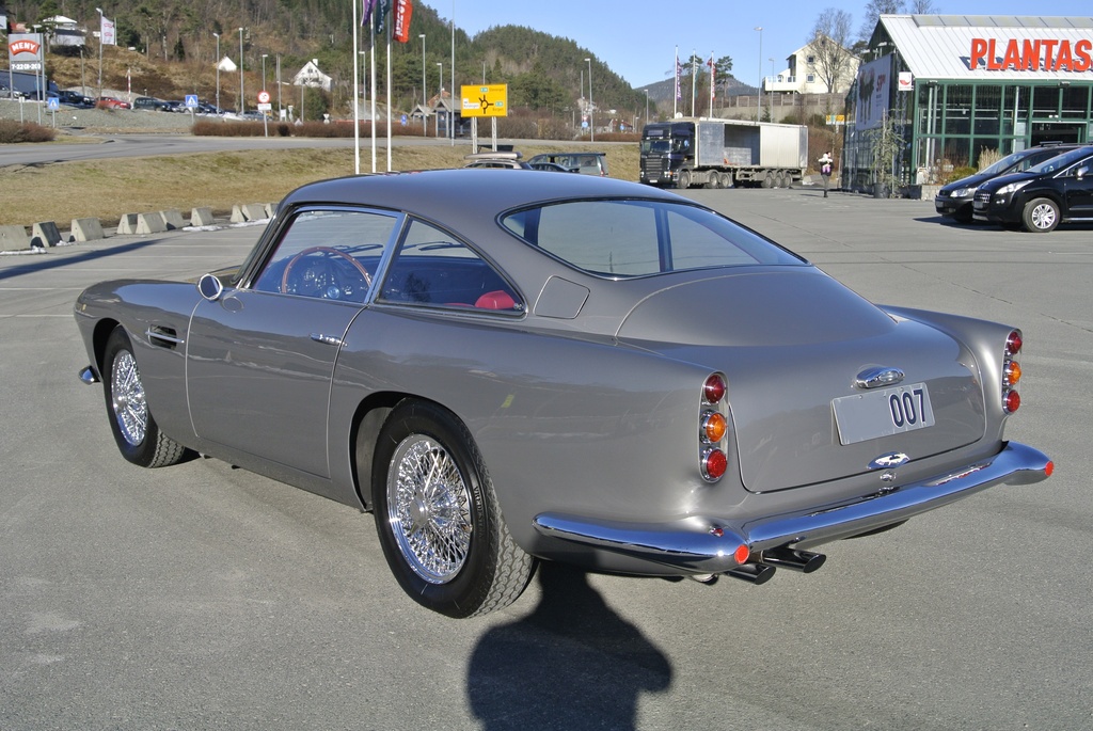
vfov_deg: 33.5
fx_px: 1216
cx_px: 546
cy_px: 366
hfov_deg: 48.4
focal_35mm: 40
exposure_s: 1/500
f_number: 5.6
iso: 100
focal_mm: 15.1
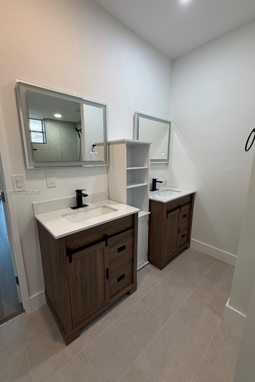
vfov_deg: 100.4
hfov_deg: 77.3
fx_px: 159
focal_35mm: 15
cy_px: 192
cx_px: 126
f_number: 2.2
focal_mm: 2.22
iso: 200
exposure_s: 1/120
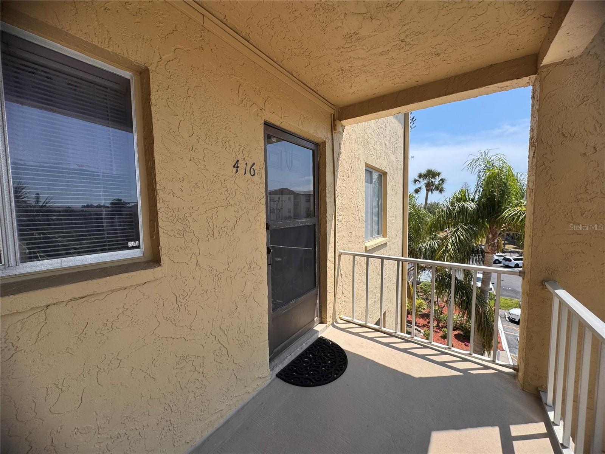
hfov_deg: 102.1
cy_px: 227
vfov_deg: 85.7
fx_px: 245
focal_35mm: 14
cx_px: 302
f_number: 2.2
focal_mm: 2.22
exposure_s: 1/1323
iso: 40
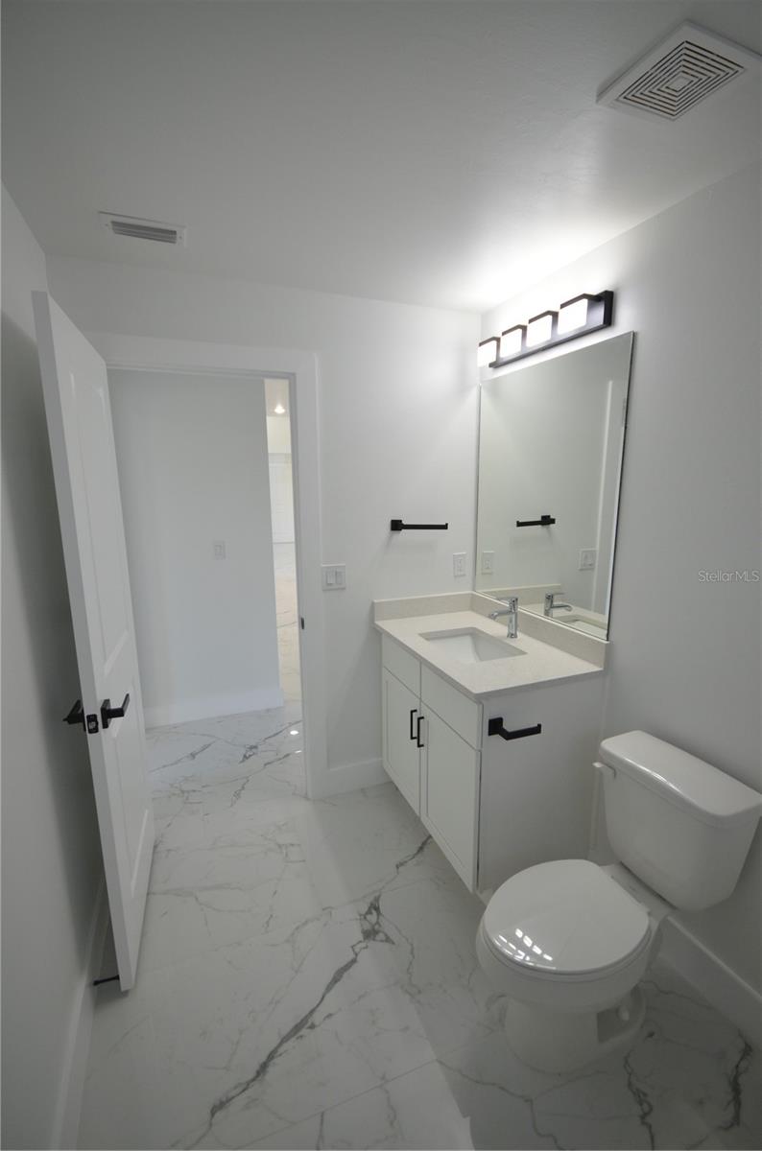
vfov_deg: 100.5
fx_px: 479
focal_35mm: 15
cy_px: 576
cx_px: 381
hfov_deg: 77.0
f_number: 5
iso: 400
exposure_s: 1/100
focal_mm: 10
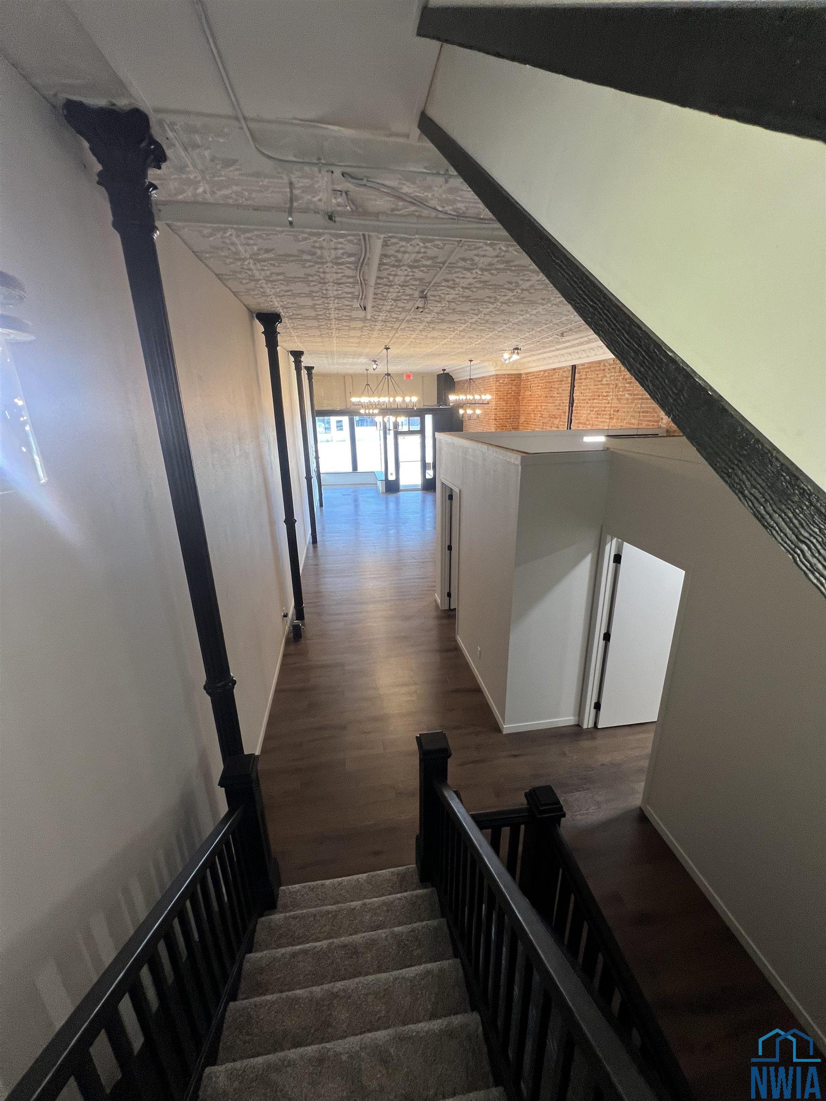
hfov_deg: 89.9
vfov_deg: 106.2
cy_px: 550
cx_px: 413
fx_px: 414
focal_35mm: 13
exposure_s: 1/60
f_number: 1.8
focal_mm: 1.57
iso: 125
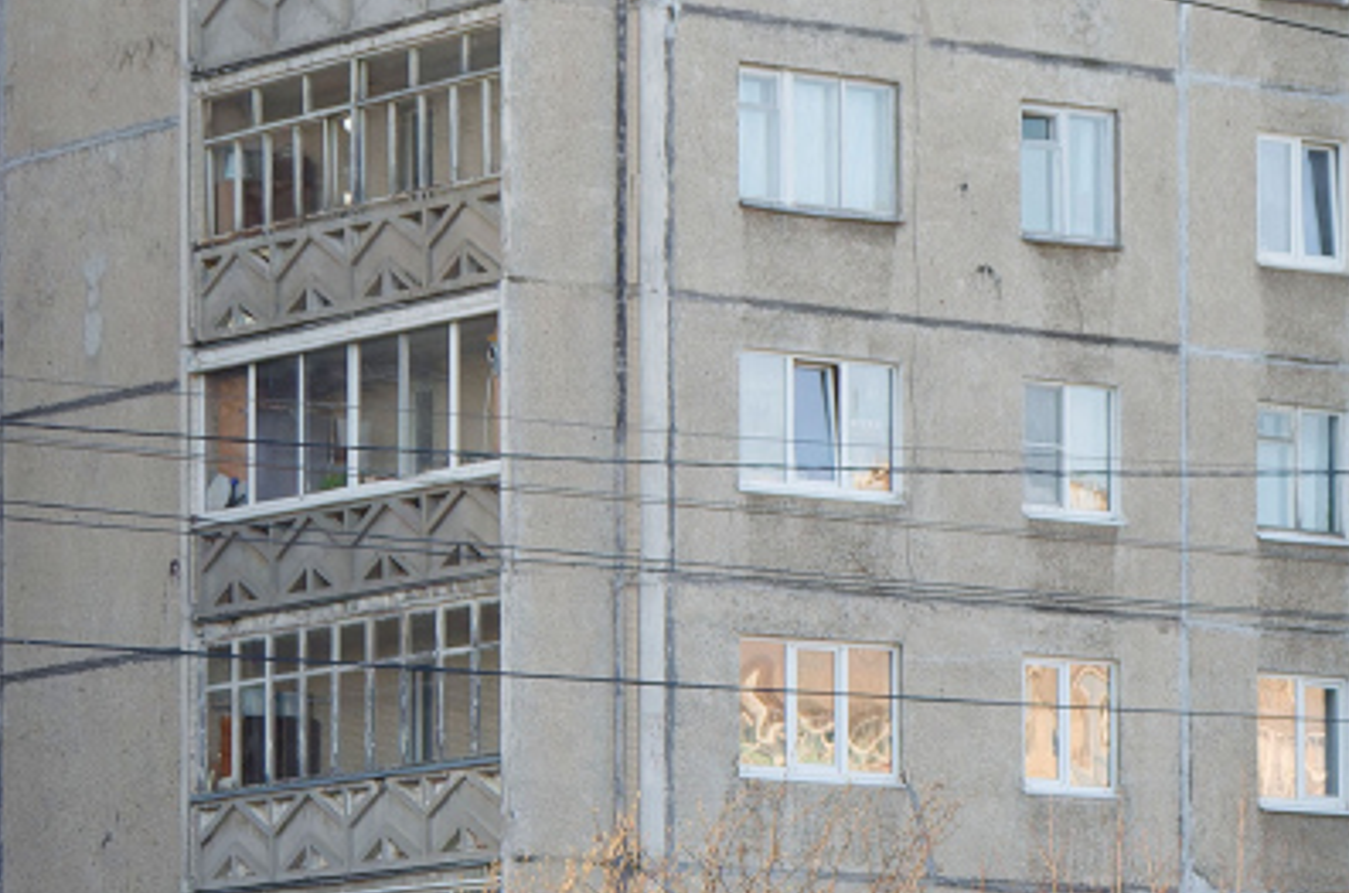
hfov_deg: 9.9
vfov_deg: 6.6
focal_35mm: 207
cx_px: 1267
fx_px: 7738
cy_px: 895
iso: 640
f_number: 6.3
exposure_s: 1/320
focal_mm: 42
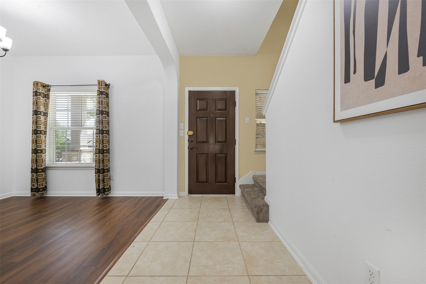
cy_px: 142
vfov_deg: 81.2
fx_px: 166
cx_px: 213
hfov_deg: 104.3
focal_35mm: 14
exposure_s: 1/8
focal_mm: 14
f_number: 11
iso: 250
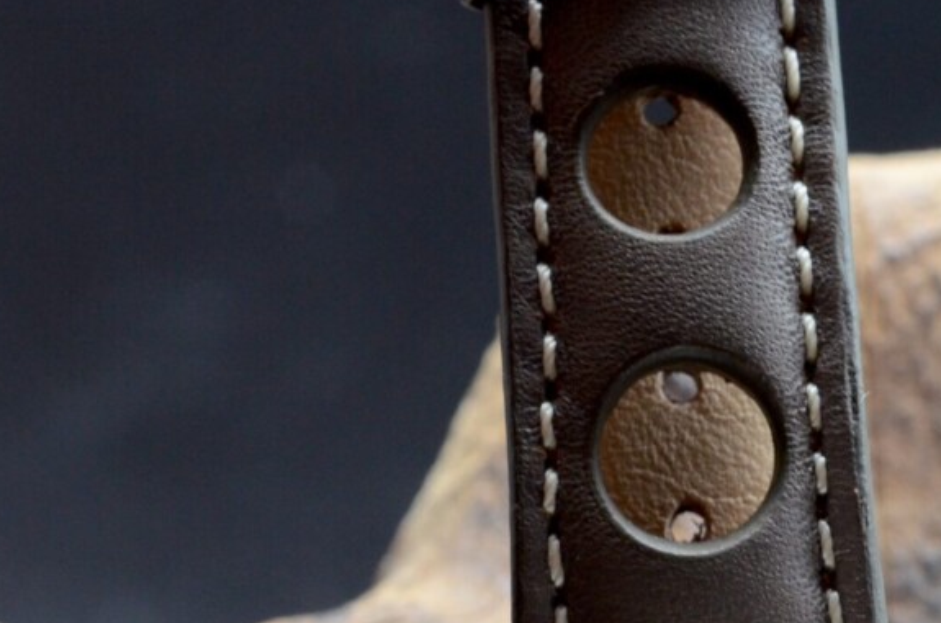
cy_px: 706
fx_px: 5713
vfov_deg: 6.2
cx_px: 849
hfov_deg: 9.4
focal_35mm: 219
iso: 1400
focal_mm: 60
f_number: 10
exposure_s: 1/40
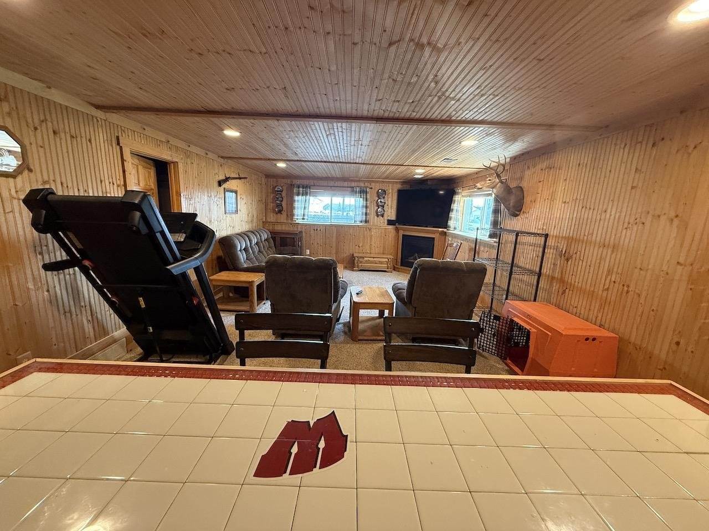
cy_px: 266
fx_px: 287
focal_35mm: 14
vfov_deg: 85.7
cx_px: 354
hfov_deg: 102.1
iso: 500
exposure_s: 1/60
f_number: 2.2
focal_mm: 2.22
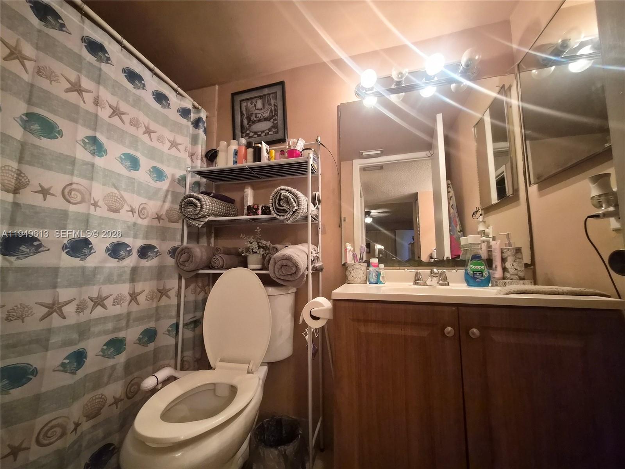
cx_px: 312
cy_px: 234
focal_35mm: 13
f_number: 2.2
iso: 640
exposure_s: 1/60
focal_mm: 1.7
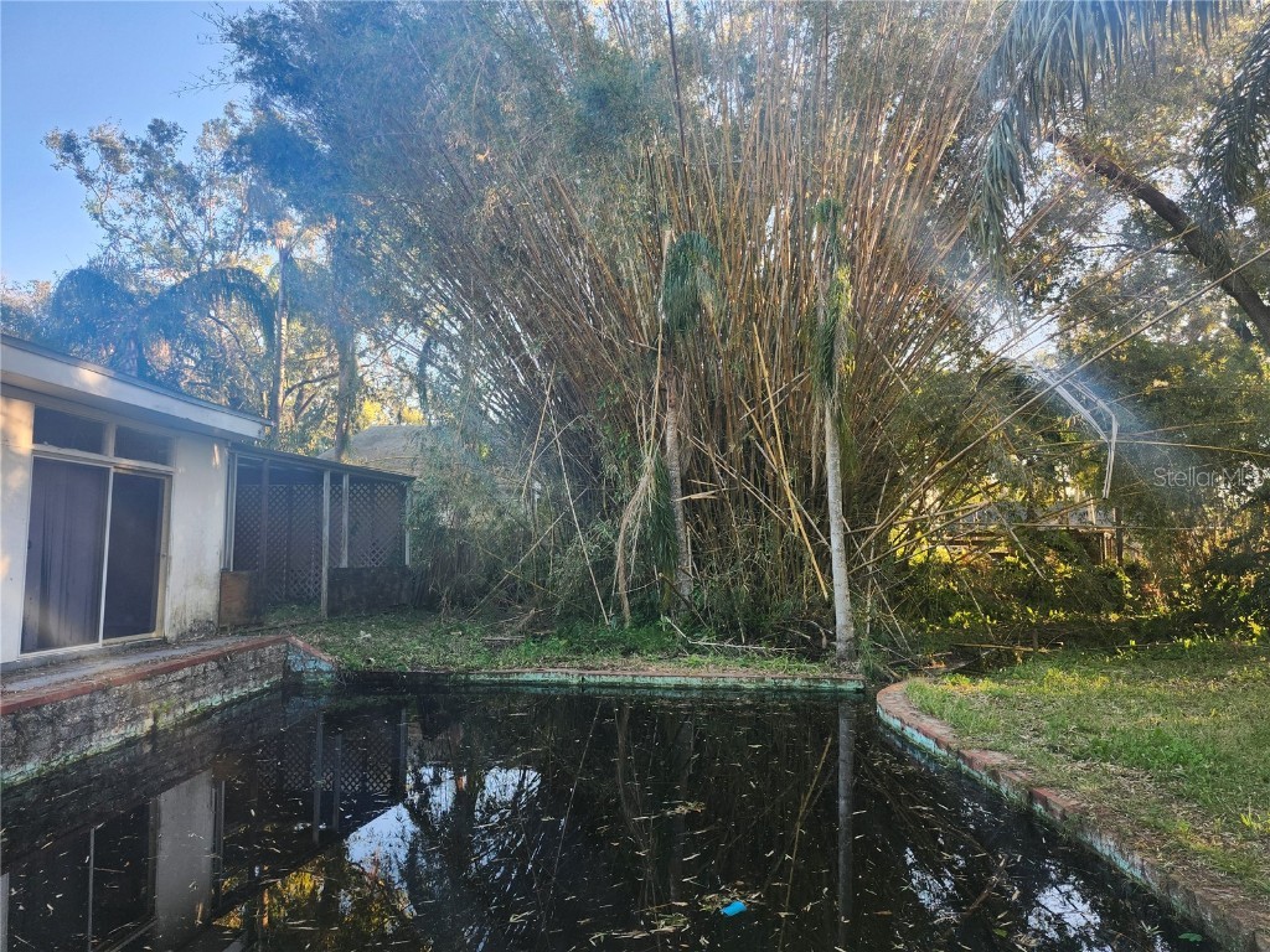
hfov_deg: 73.9
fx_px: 844
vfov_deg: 58.9
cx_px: 635
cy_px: 476
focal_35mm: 23
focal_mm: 5.54
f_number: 1.8
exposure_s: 1/180
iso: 80
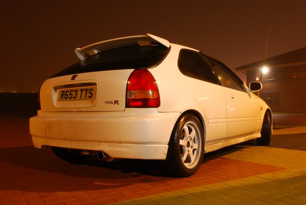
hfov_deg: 57.1
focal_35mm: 33
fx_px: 281
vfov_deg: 40.1
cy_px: 102
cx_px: 153
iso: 200
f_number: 25
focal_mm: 22
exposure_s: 30
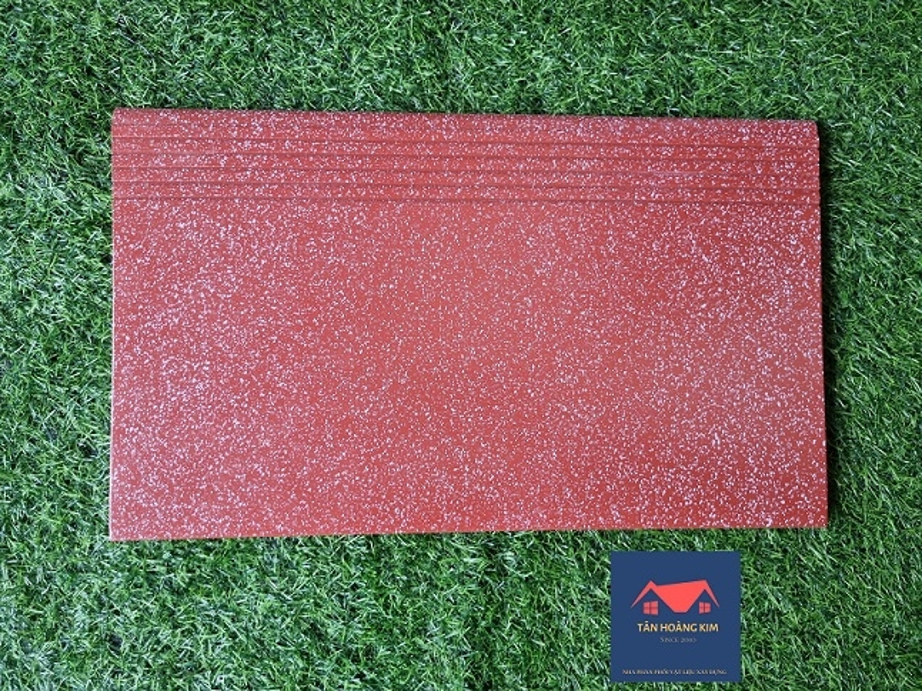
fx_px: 692
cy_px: 346
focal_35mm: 26
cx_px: 461
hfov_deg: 67.3
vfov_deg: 53.0
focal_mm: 5.4
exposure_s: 1/100
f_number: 1.8
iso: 250
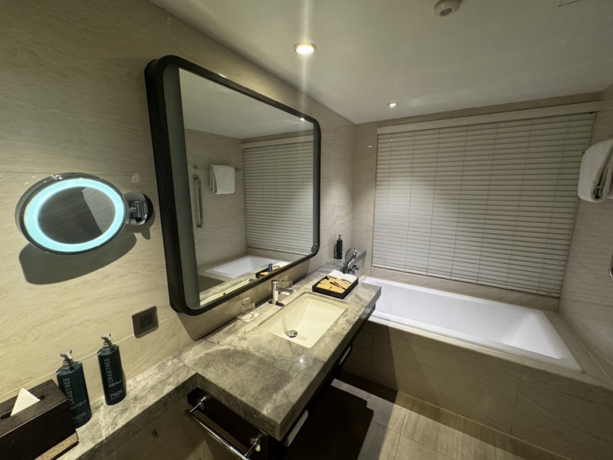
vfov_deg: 85.7
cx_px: 306
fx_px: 248
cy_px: 230
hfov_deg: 102.1
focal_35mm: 14
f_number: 2.2
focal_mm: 2.22
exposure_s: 1/50
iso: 200
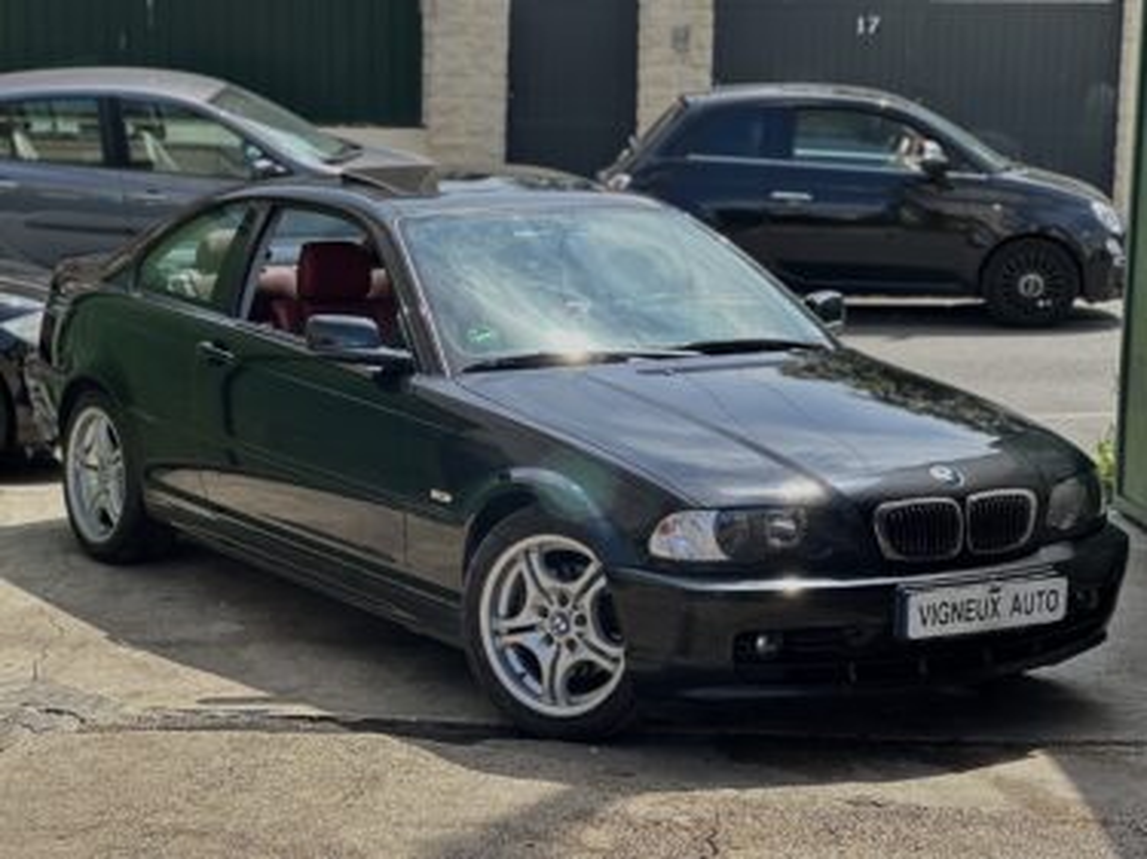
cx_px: 574
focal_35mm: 77
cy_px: 430
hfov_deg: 25.3
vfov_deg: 19.1
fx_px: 2551
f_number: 2.8
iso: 32
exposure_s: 1/374
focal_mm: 9
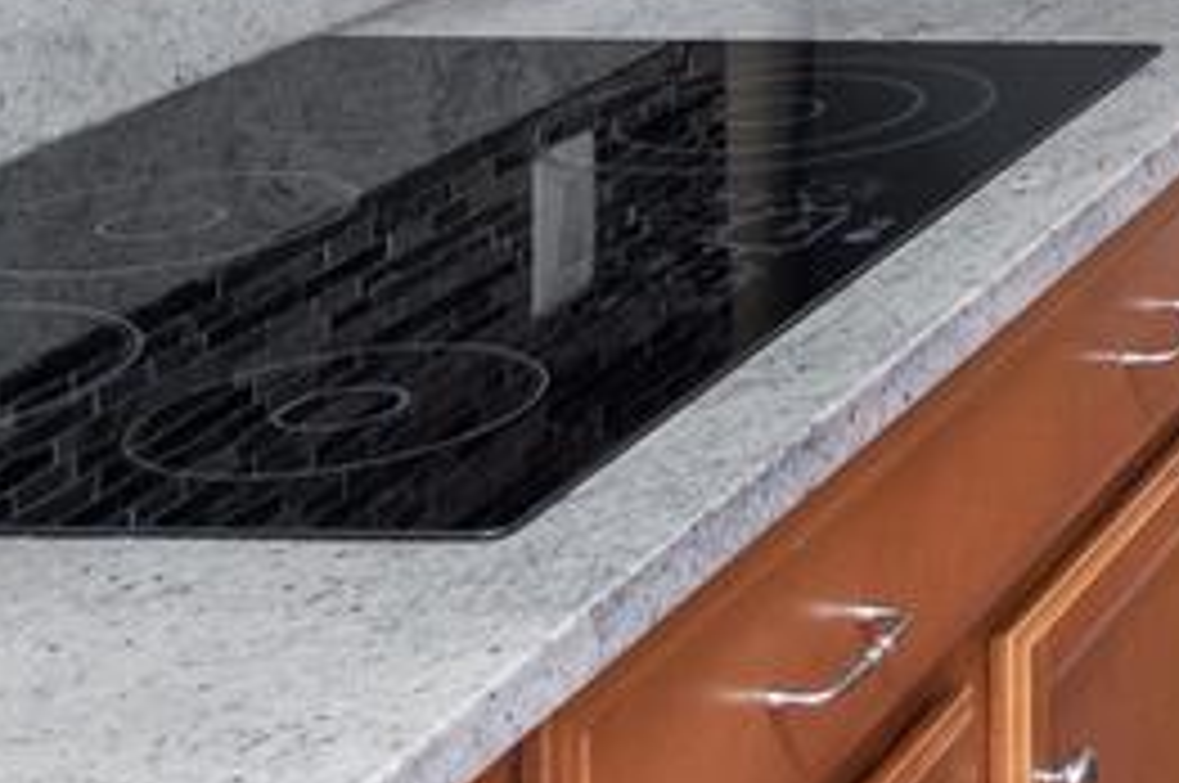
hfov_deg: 16.2
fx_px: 3328
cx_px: 2250
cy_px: -788
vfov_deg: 11.9
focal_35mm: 102
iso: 3200
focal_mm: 18.5
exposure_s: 1/25
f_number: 6.3
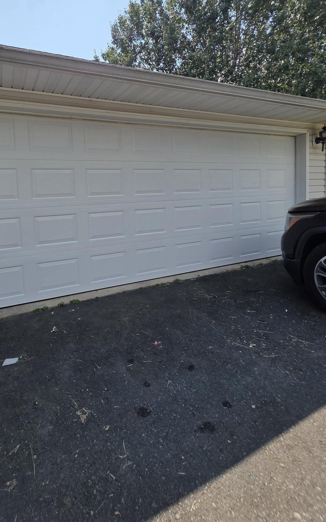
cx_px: 118
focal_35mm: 18
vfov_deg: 90.4
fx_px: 256
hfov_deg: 63.9
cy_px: 220
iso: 40
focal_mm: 2.2
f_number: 1.9
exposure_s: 1/1936
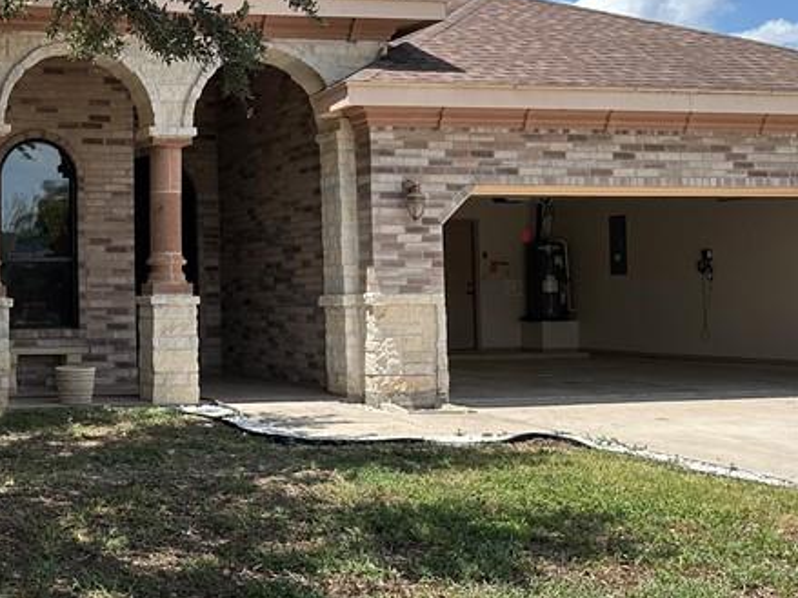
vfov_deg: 26.0
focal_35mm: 56
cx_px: 44
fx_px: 1291
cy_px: 222
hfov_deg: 32.2
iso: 80
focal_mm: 6.86
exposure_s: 1/3472
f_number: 1.78
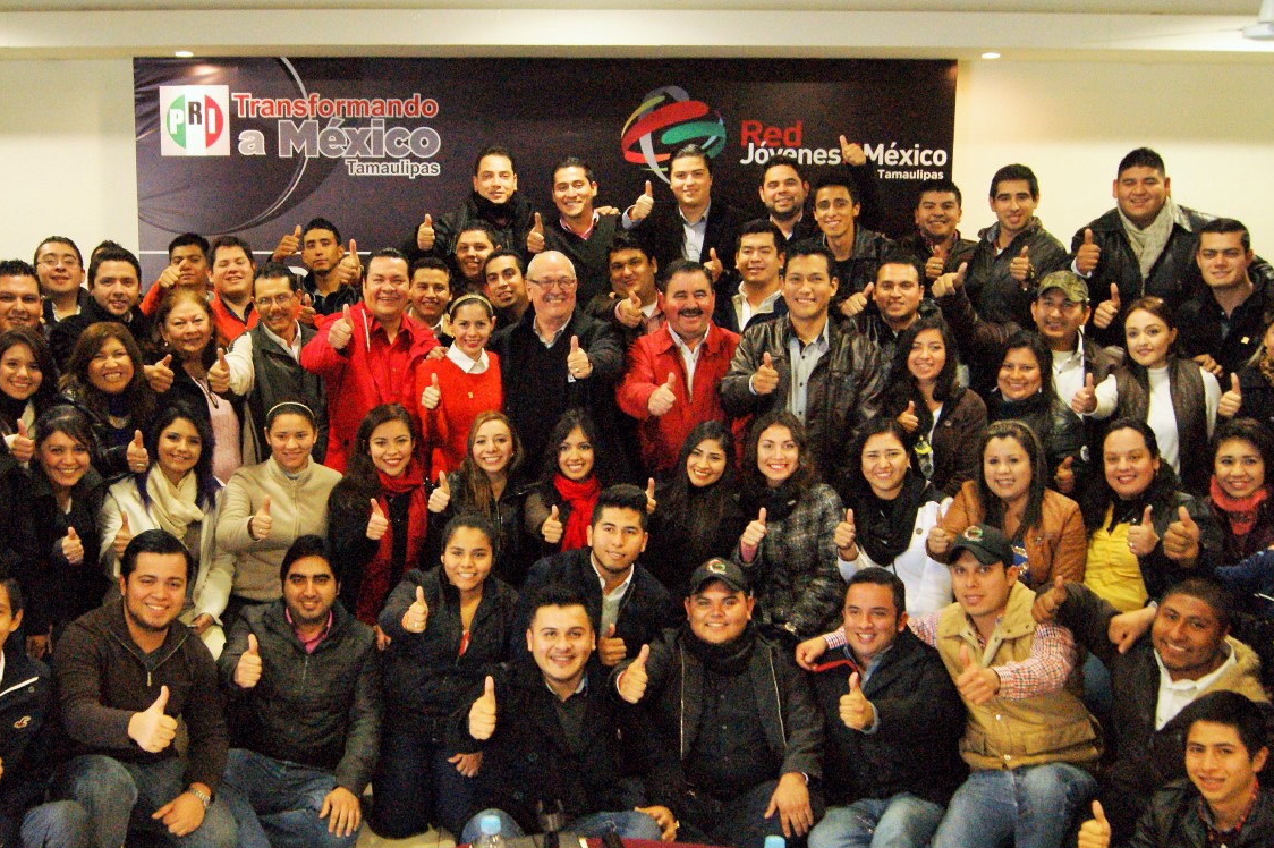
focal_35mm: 39
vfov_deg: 34.2
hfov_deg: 49.3
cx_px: 515
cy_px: 439
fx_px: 1379
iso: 1600
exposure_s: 1/60
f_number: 5
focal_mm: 18
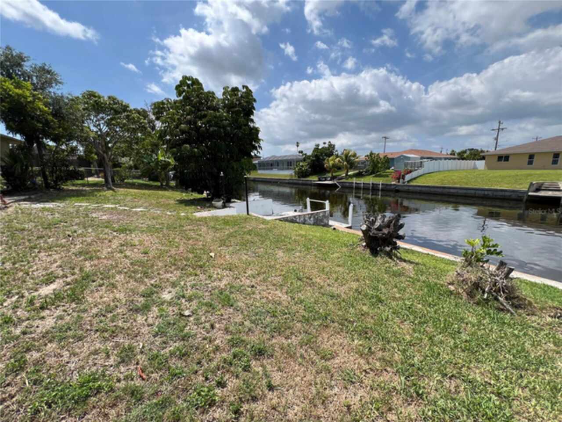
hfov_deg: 106.2
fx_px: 211
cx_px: 281
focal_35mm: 13
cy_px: 211
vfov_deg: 89.9
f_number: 1.8
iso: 32
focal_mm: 1.57
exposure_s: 1/1340
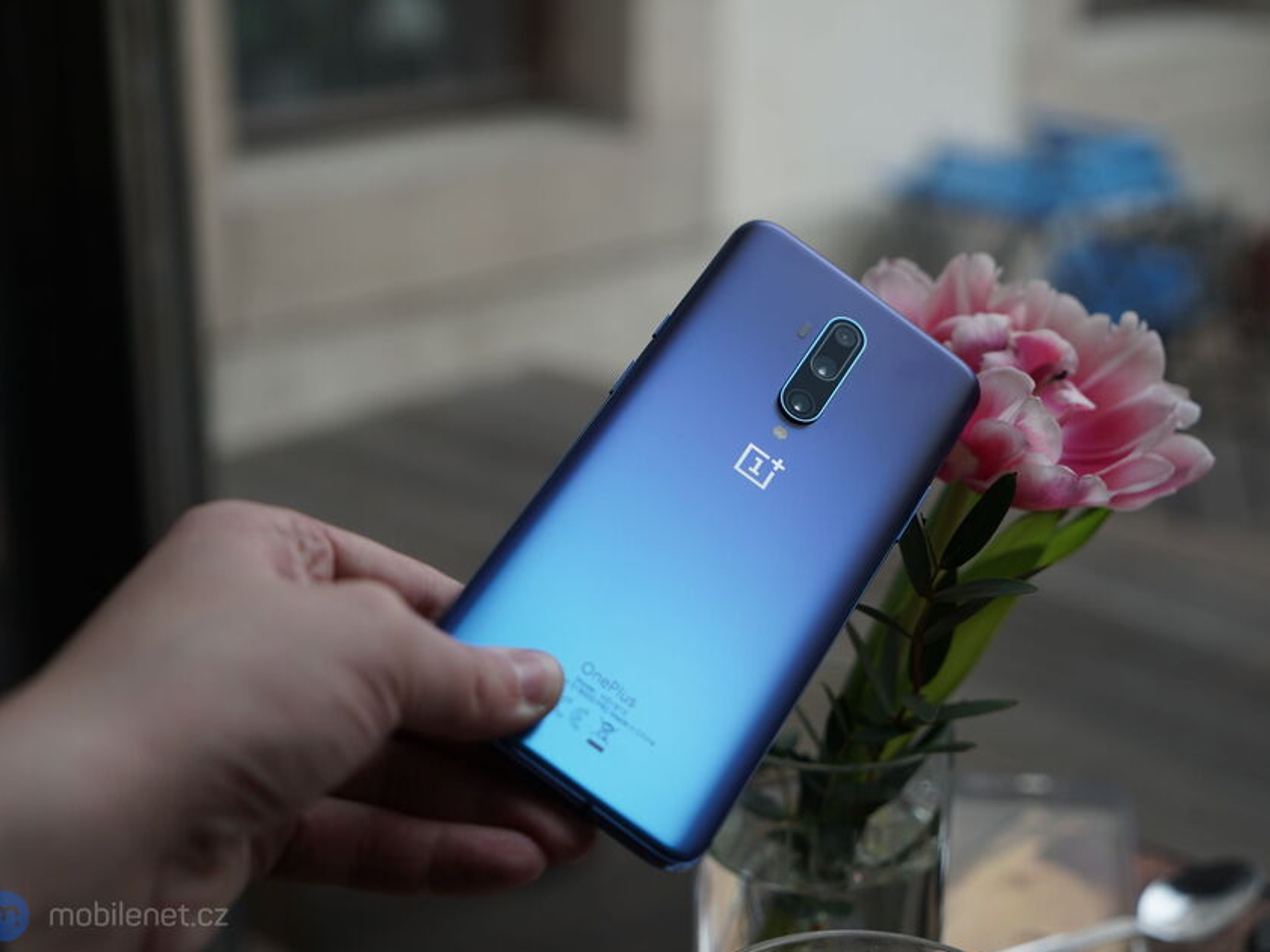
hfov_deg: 34.3
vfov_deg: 26.1
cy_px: 478
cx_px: 685
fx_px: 2055
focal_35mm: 56
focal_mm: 51
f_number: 4
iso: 160
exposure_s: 1/200
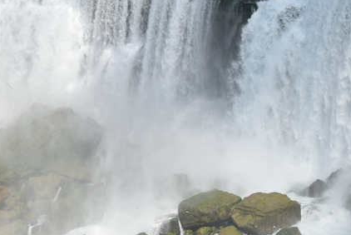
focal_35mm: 303
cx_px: 393
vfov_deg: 4.5
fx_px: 2956
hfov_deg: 6.8
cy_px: 112
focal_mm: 100
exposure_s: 1/320
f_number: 9
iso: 100
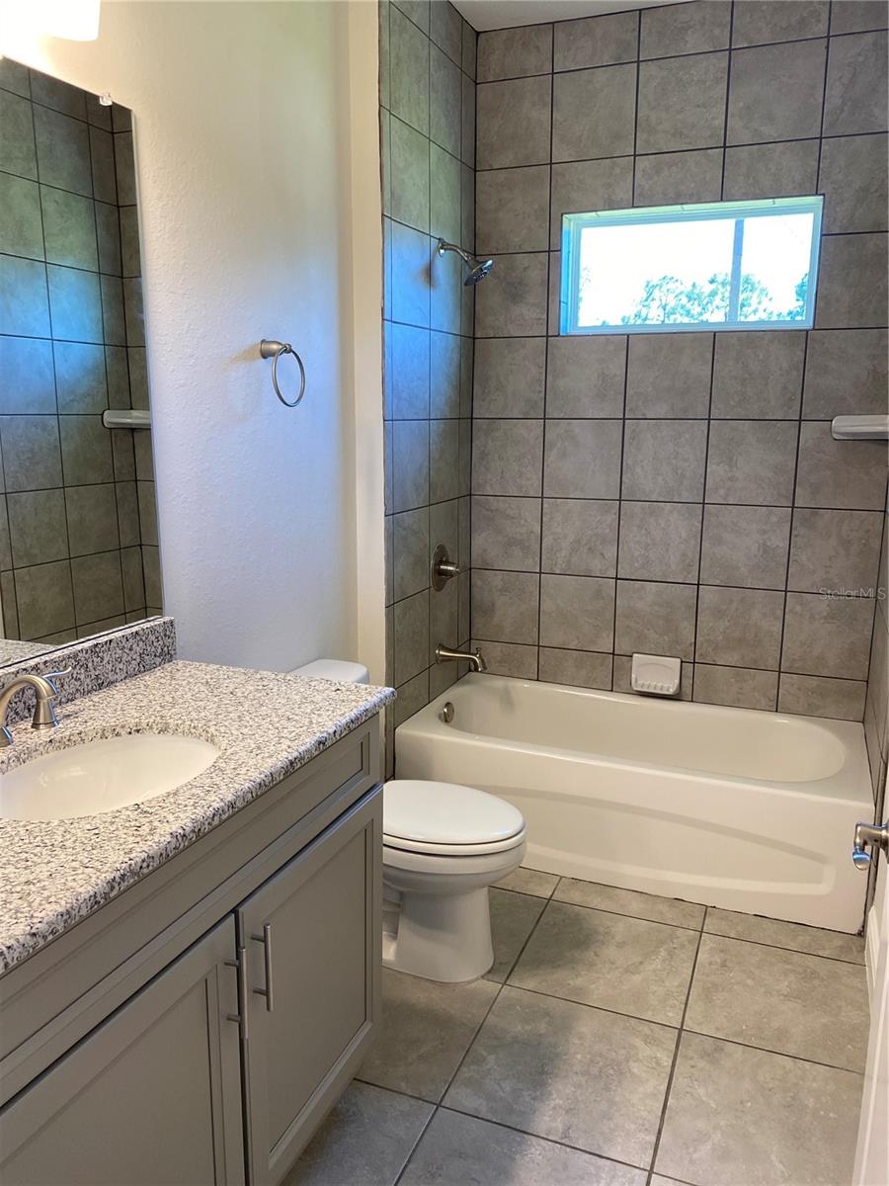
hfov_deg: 53.1
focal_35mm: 26
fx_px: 890
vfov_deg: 67.3
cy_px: 593
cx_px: 444
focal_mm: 4.25
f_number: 1.8
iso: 125
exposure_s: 1/120
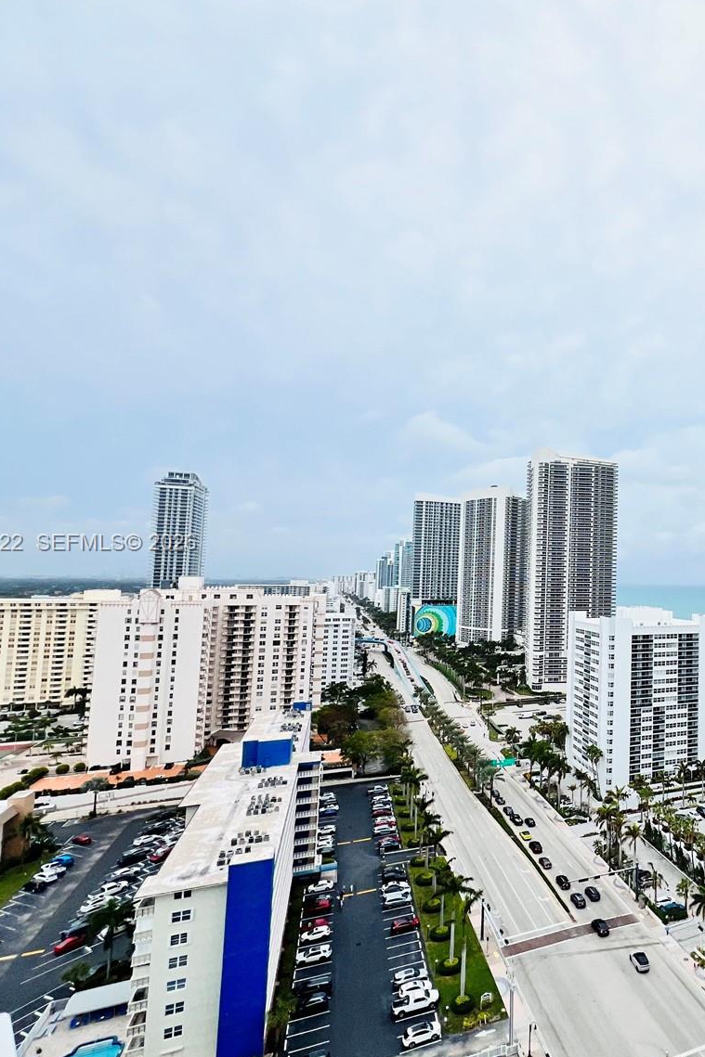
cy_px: 544
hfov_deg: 55.0
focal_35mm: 19
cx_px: 650
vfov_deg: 86.9
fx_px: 558
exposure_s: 1/1096
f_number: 1.8
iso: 32
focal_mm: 1.57
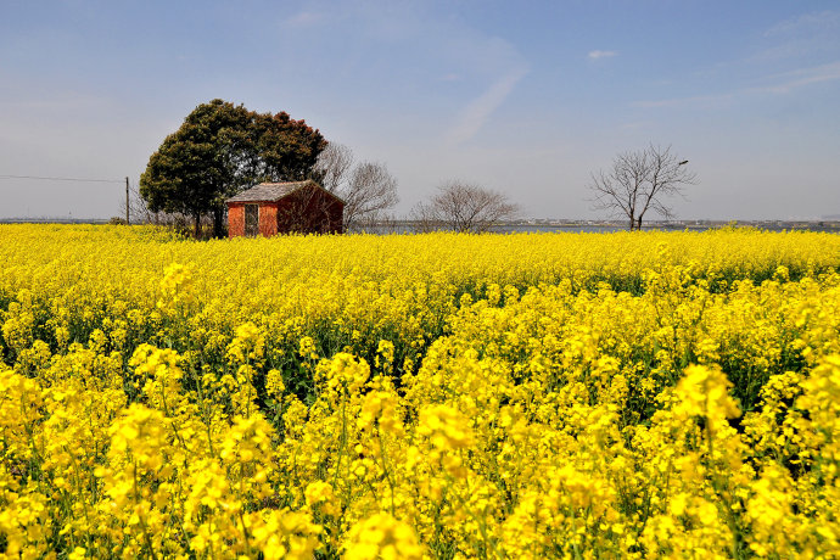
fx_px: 945
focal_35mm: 40
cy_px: 280
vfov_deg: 33.0
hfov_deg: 47.9
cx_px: 420
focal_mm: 27
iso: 200
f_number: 9
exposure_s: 1/1000
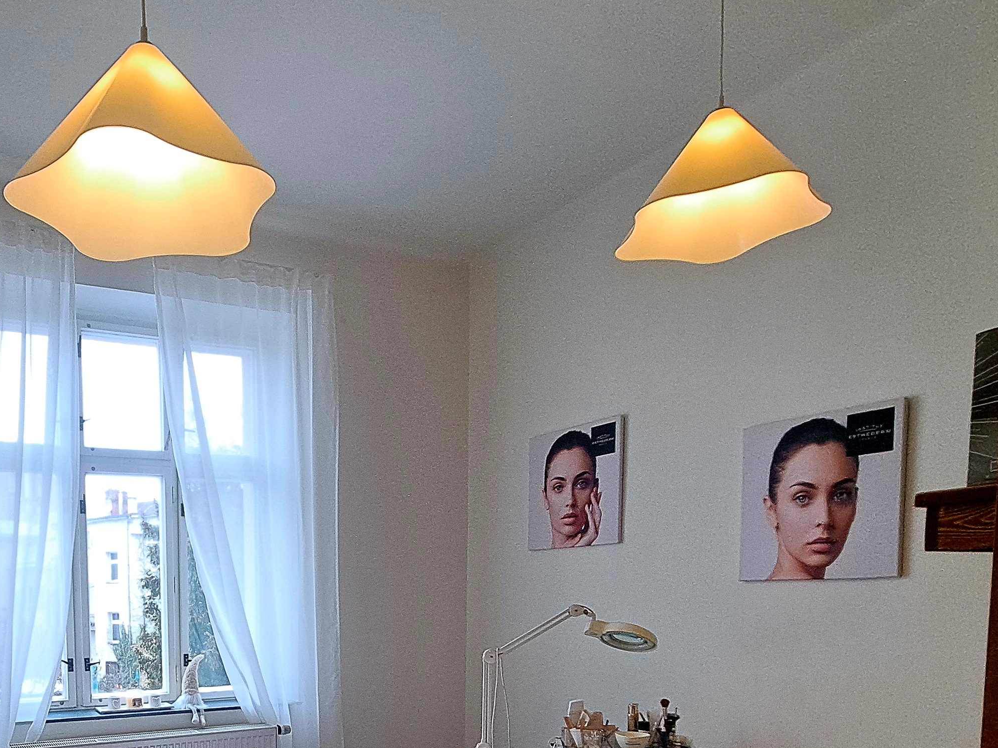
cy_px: 657
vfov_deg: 48.2
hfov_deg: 63.1
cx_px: 242
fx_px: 750
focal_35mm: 26
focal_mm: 1.74
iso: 100
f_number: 2.2
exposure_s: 1/25
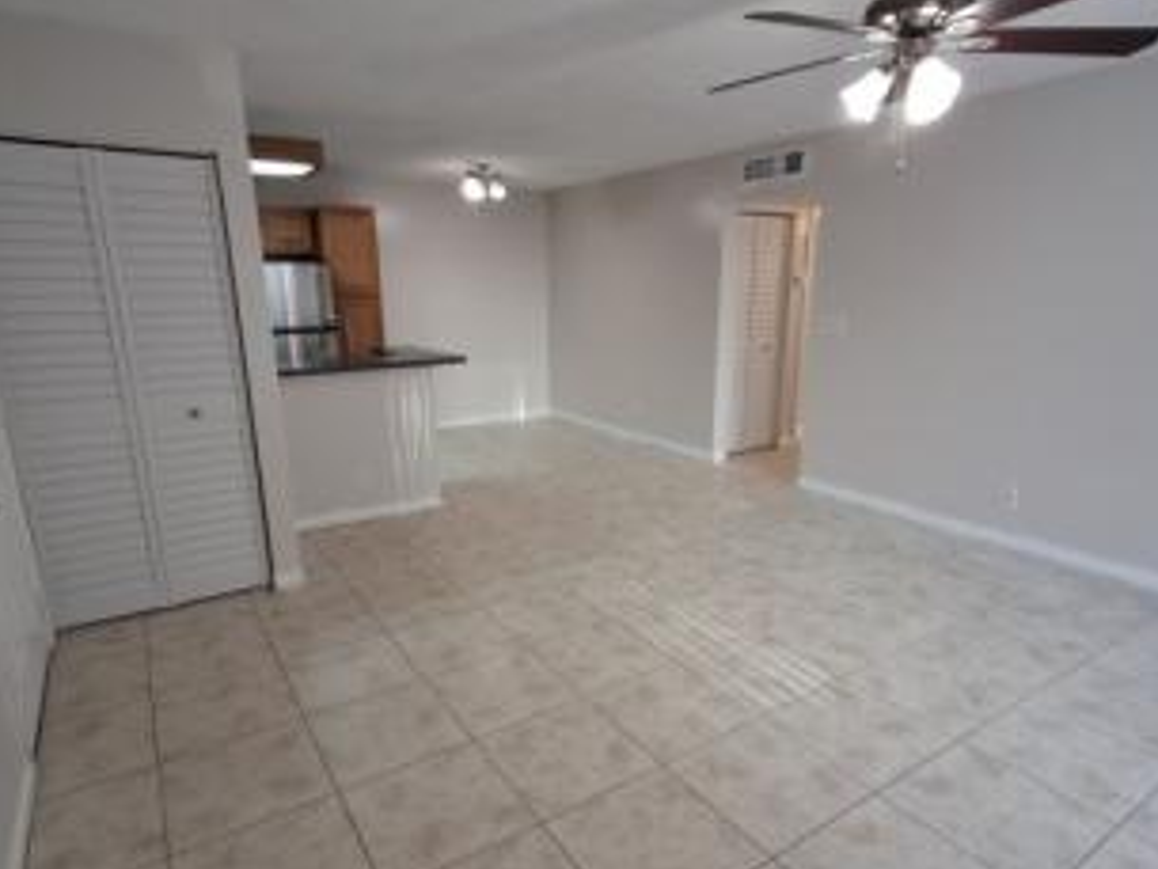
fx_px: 703
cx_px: 562
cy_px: 482
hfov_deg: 78.9
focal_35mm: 21
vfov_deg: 63.3
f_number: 2.2
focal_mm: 1.64
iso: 50
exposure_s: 1/40
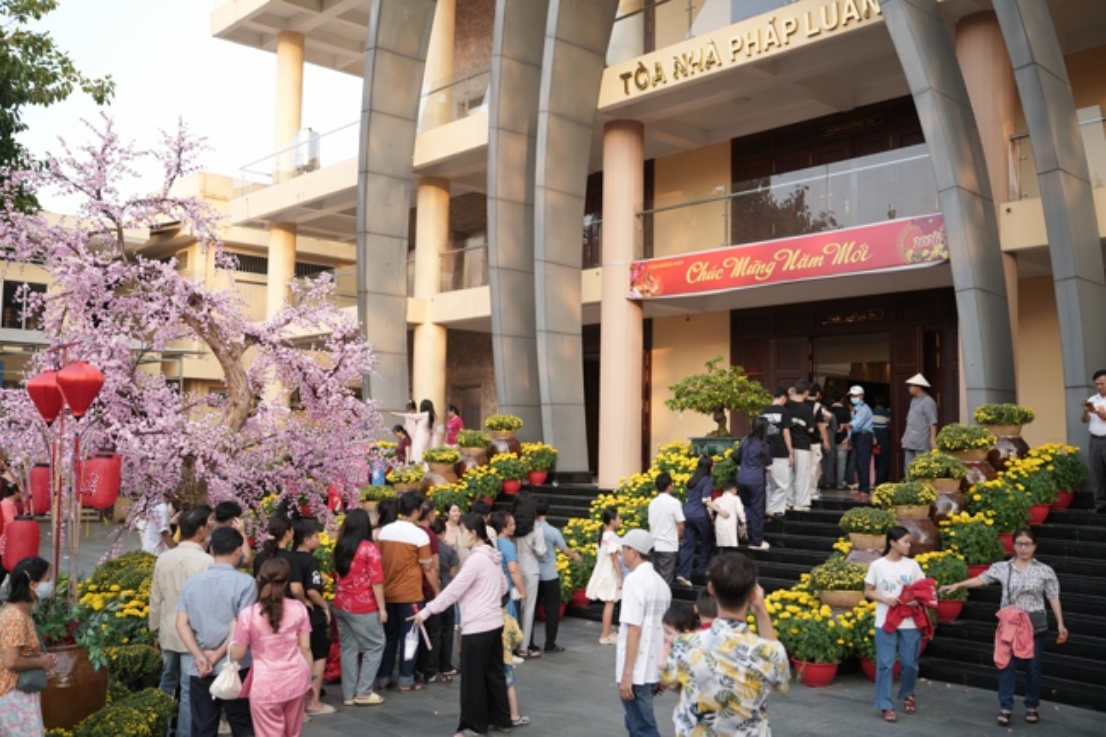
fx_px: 1075
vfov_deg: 37.8
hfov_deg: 54.4
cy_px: 368
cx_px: 553
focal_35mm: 35
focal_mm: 35
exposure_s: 1/400
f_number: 2.5
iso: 320
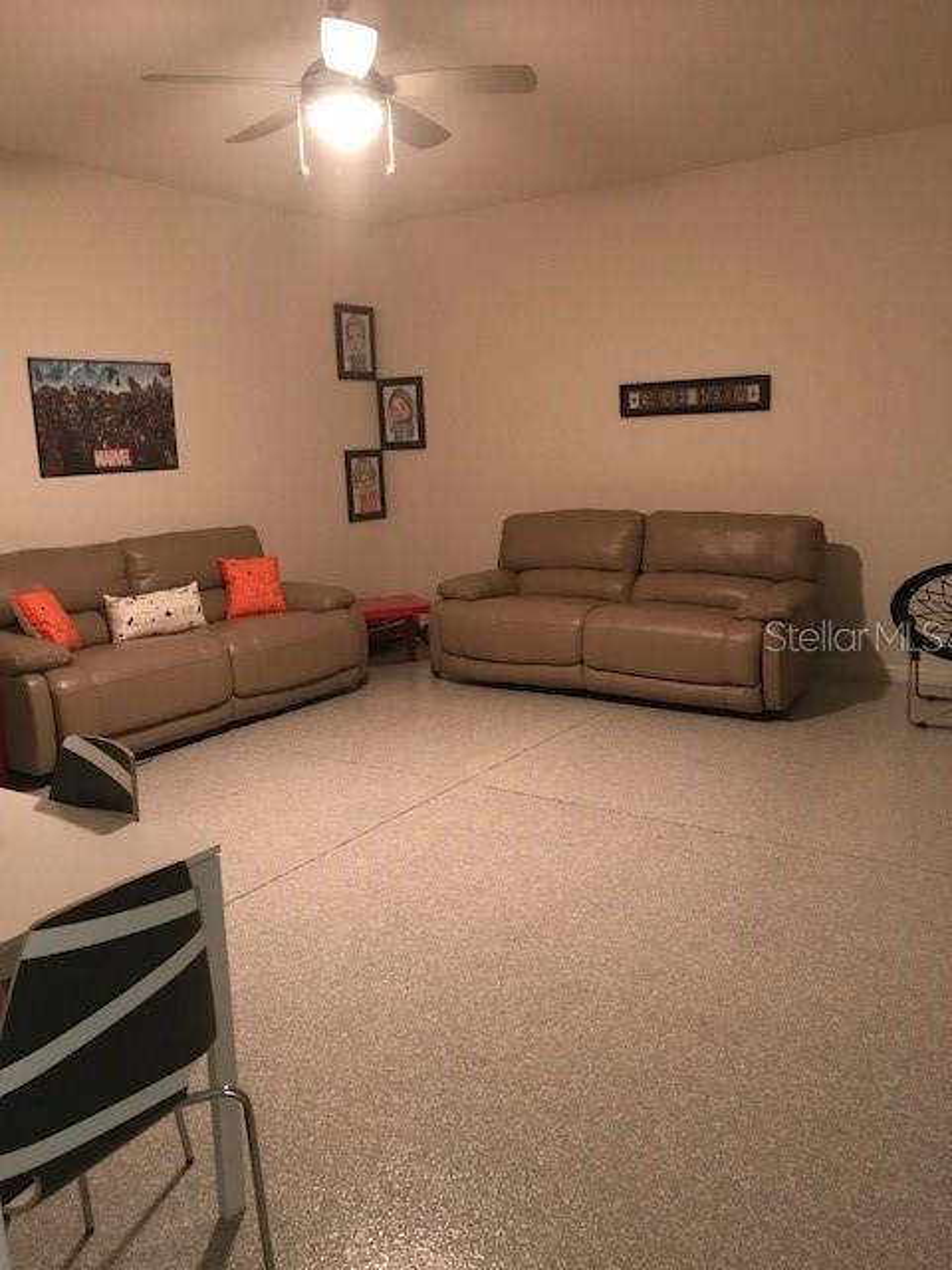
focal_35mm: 28
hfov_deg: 49.7
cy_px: 635
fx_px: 1027
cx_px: 476
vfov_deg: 63.4
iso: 100
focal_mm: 3.99
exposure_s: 1/4
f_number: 1.8
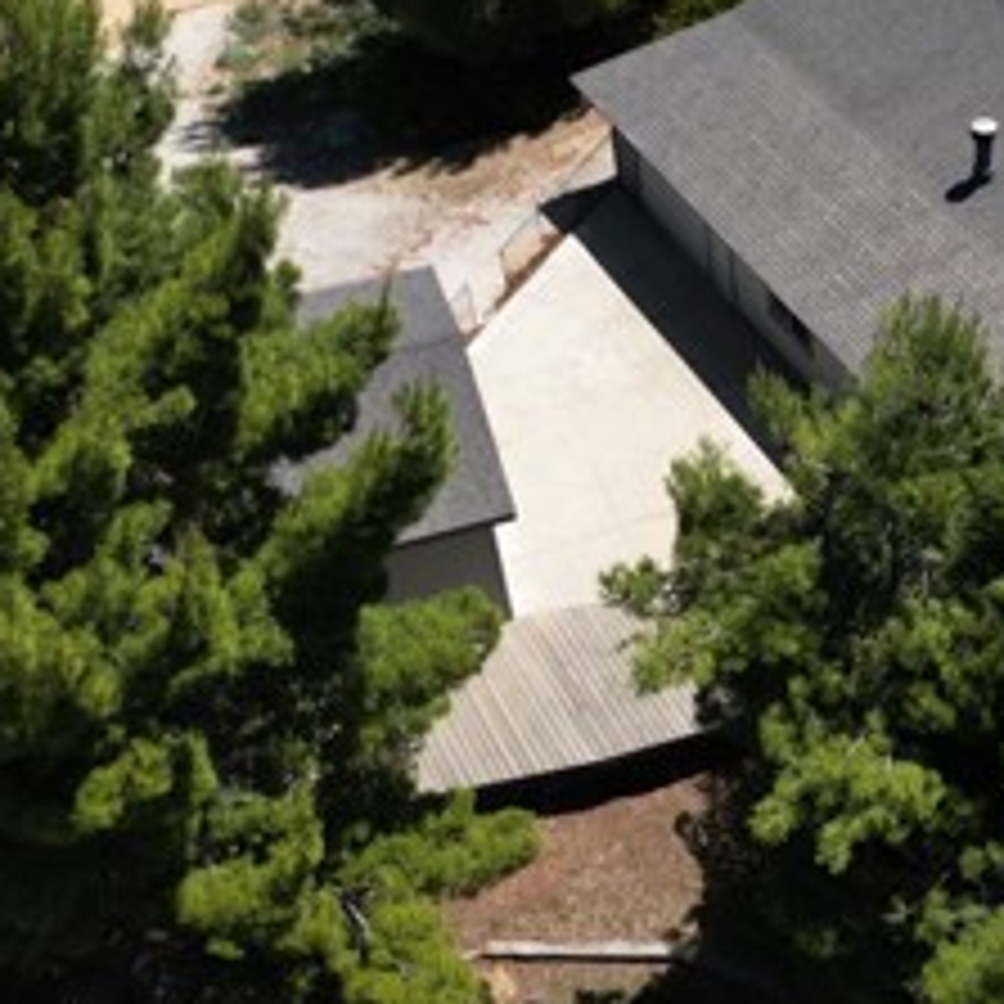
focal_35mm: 61
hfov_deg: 26.7
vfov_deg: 28.1
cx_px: 995
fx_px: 2002
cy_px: 410
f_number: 1.7
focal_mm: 6.72
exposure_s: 1/2500
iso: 100
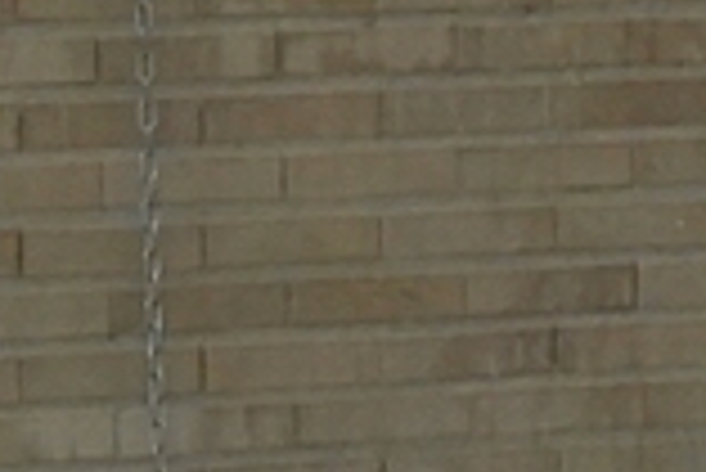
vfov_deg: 1.6
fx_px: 17214
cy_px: 922
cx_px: 1974
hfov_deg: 2.3
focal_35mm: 877
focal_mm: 41.93
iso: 2000
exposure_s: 1/800
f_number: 4.5
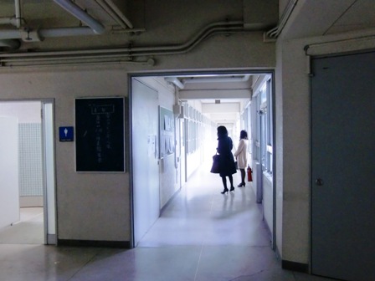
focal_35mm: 34
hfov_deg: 54.0
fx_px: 368
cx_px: 188
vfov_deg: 41.8
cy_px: 140
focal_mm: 6.1
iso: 400
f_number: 3.6
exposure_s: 1/50
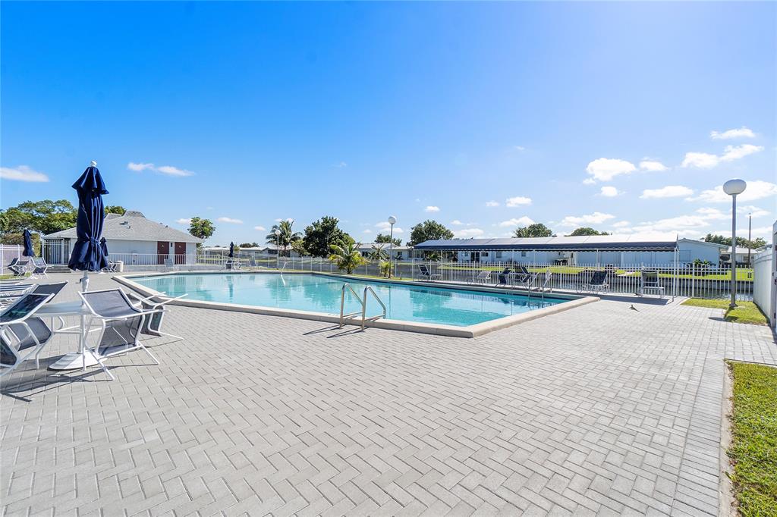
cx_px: 388
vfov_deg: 77.3
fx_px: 324
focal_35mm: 15
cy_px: 258
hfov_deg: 100.4
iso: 100
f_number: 10
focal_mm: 10
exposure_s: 1/320
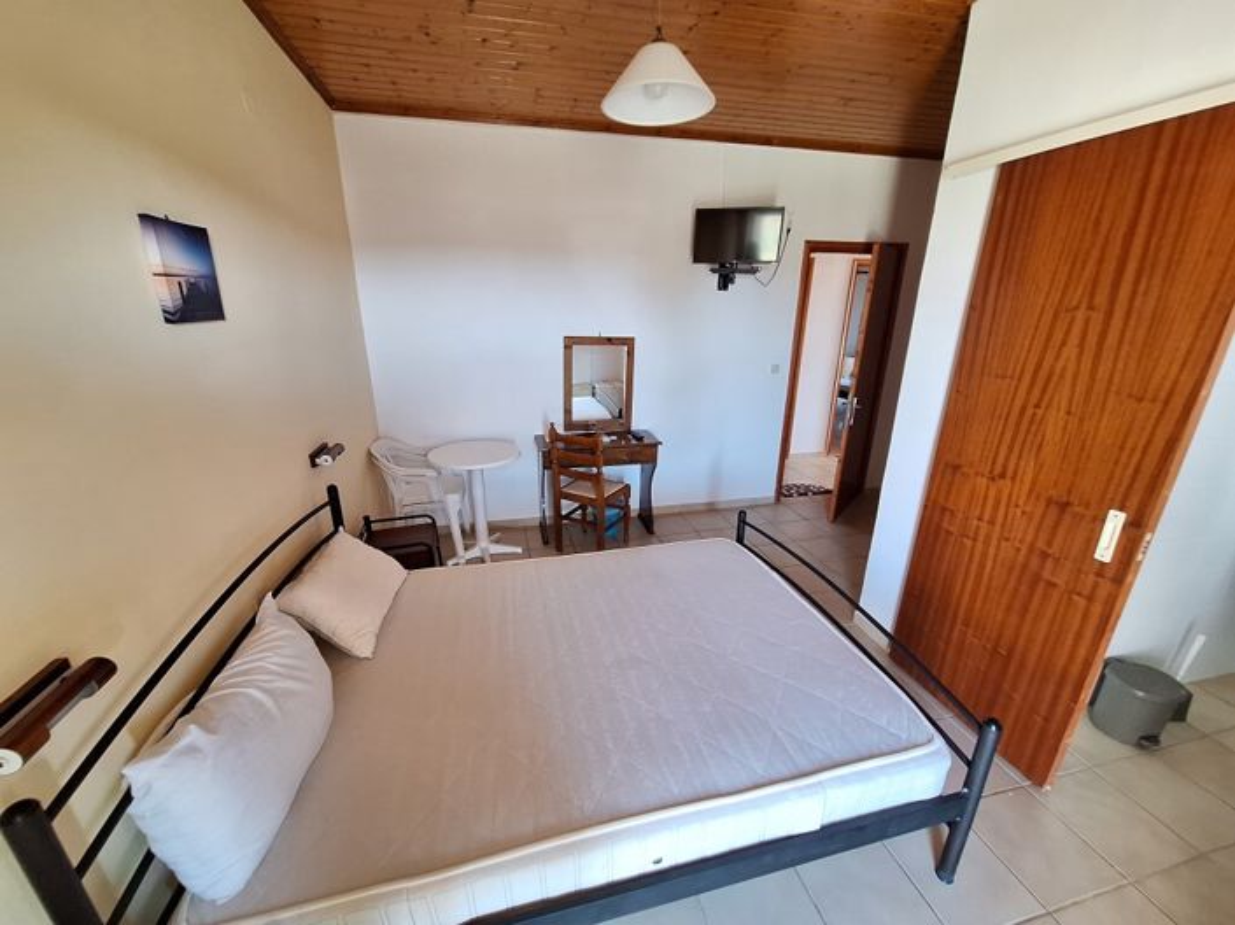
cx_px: 618
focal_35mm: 13
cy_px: 462
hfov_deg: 106.2
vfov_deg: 89.9
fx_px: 464
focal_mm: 1.74
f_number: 2.2
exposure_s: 1/30
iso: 160
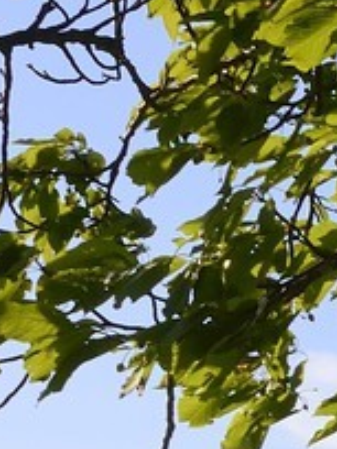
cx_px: 1577
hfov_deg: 6.0
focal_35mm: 181
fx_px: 2349
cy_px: 1012
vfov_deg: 9.8
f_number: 13
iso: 200
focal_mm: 24
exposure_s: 1/250
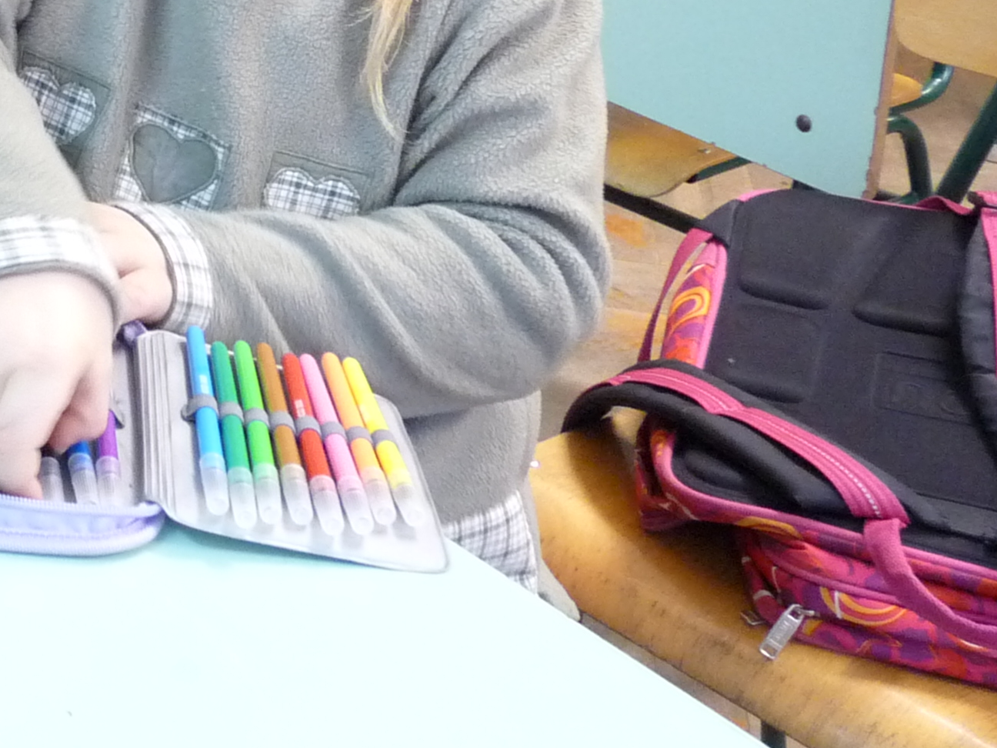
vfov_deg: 18.2
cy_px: -209
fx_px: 2189
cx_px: -333
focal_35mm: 76
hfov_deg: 22.6
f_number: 2.8
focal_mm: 4.8
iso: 400
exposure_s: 1/10
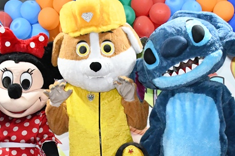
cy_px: 145
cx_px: 123
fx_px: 398
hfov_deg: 32.9
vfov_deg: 21.7
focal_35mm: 61
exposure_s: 1/200
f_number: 5
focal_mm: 18
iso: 6400
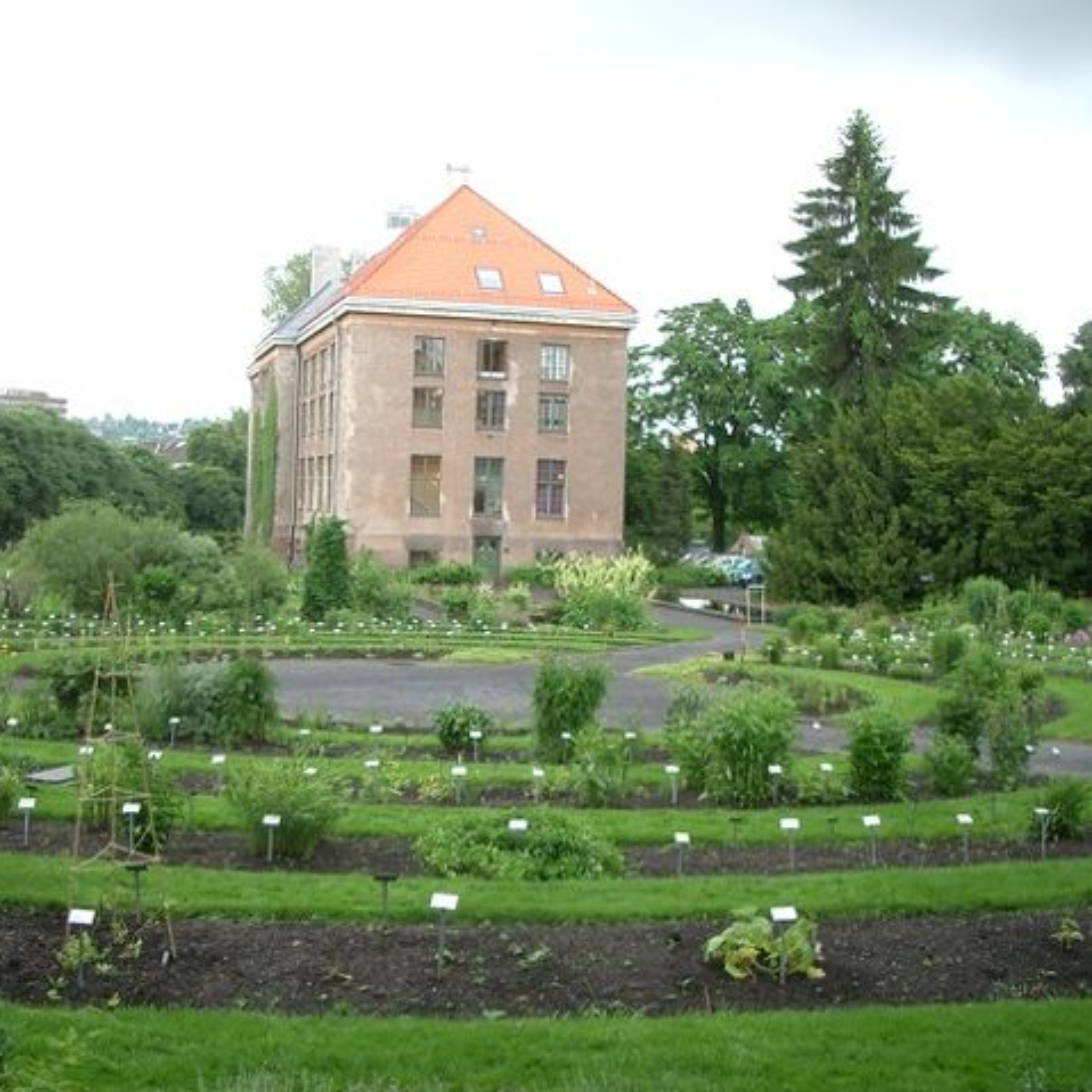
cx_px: 435
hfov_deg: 39.9
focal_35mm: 42
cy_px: 553
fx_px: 1499
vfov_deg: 40.0
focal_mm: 5.8
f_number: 2.6
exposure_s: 1/60
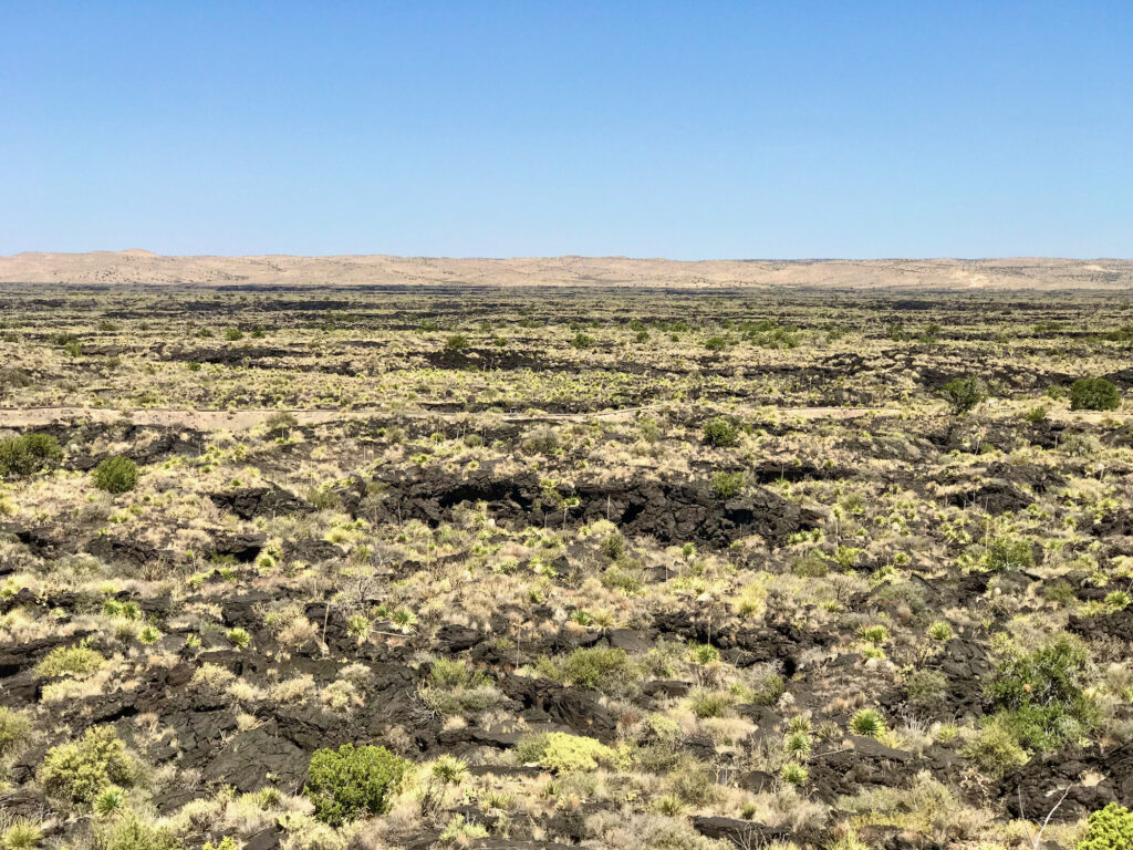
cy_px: 425
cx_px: 566
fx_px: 1866
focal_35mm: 57
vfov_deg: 25.7
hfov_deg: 33.8
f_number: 2.8
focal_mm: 6.6
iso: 20
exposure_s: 1/997
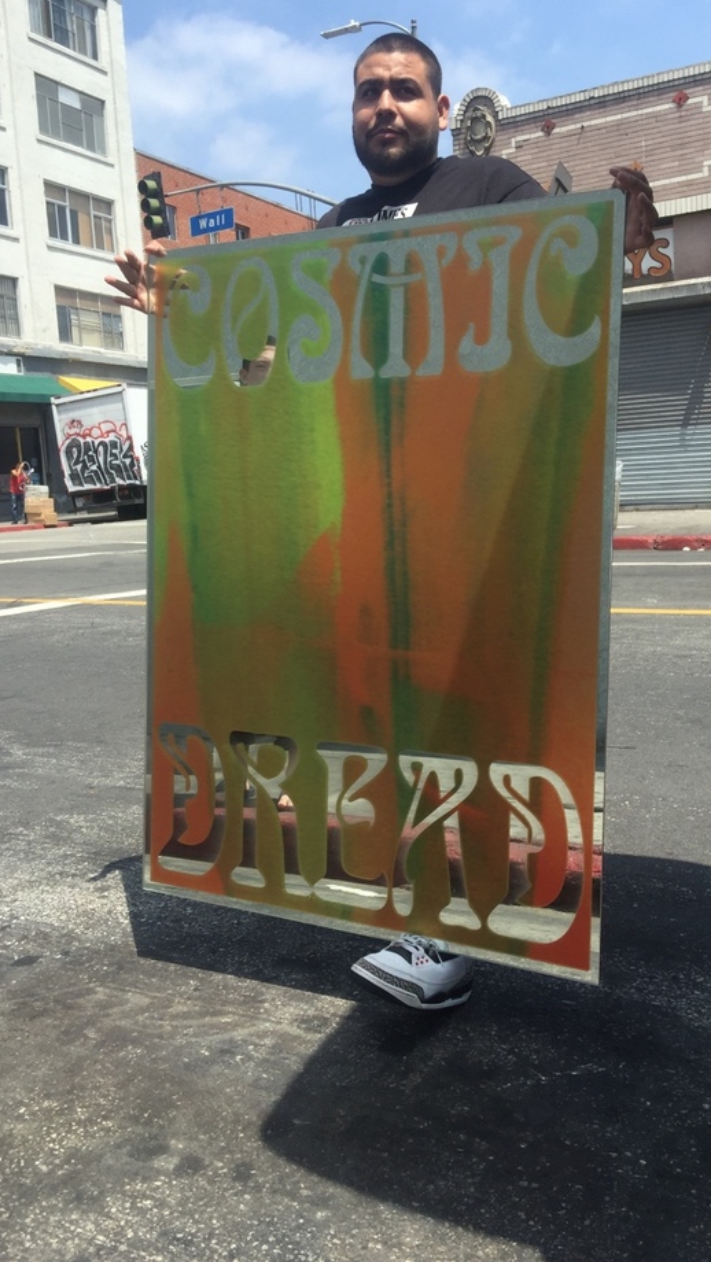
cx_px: 389
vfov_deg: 61.0
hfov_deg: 36.7
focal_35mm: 32
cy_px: 624
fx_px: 1072
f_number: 2.2
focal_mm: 4.15
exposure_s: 1/1522
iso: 32
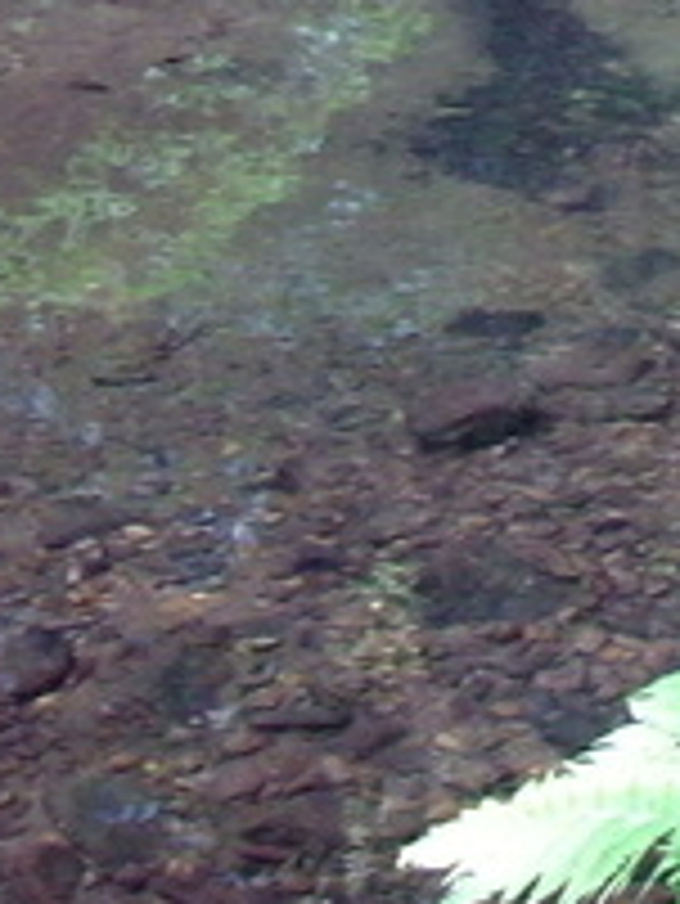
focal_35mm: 112
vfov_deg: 16.5
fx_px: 2930
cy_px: -292
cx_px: 970
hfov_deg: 12.7
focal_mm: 6.2
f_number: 2.7
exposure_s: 1/60
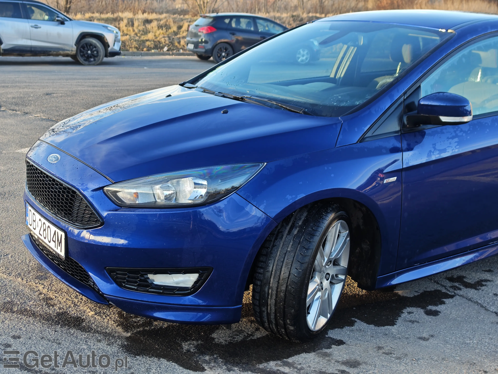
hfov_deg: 41.2
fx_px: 662
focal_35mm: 46
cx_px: 249
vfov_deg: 31.5
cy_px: 187
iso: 50
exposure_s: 1/188
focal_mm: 8.72
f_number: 2
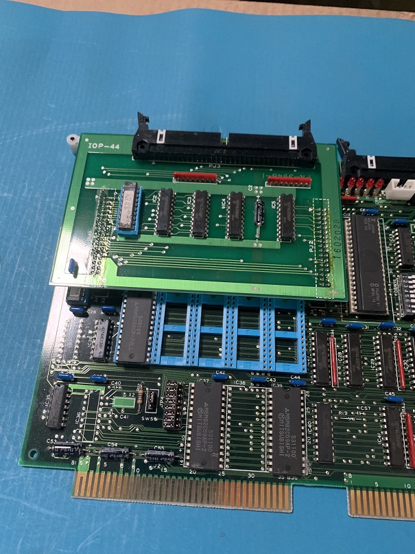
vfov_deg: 67.3
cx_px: 208
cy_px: 277
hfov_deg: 53.1
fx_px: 416
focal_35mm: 26
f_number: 1.8
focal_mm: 4.25
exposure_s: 1/60
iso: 400
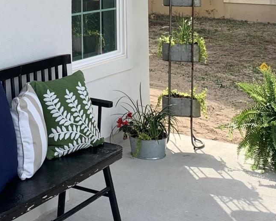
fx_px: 646
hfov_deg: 23.4
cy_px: -61
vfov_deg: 18.2
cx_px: 19
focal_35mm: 79
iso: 25
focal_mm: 4.25
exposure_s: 1/771
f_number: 1.8
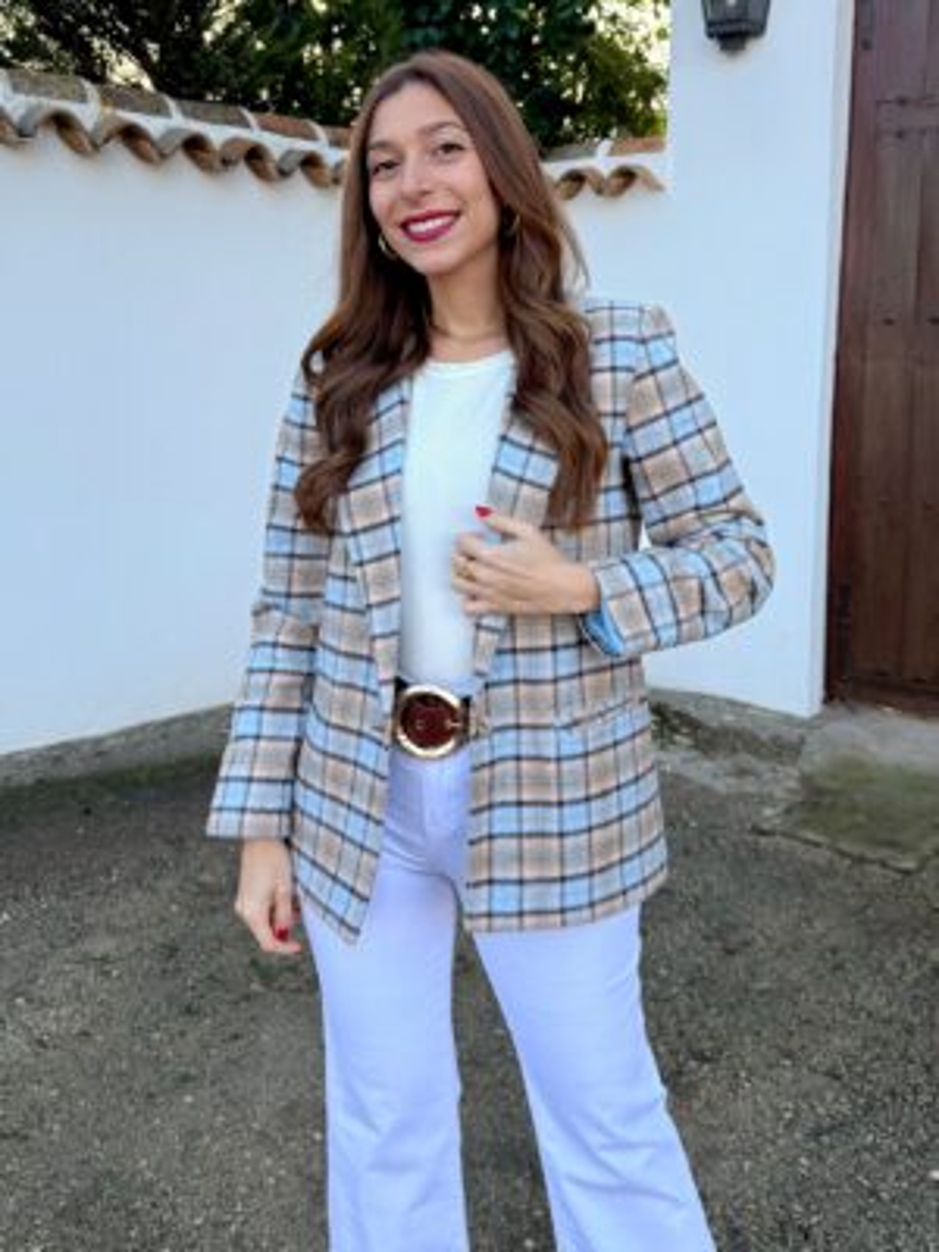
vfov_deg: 71.6
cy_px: 626
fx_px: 868
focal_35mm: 24
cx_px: 470
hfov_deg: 56.8
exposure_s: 1/898
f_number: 1.78
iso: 100
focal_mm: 6.76
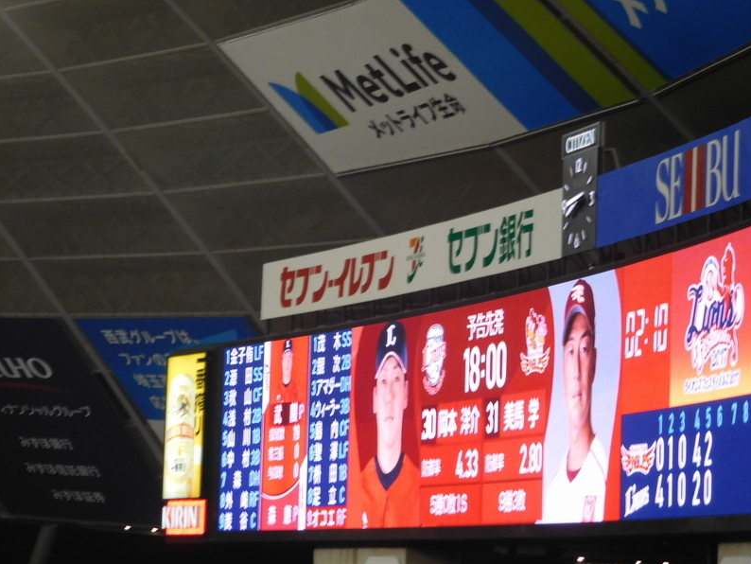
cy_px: 283
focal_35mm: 141
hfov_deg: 14.0
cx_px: 376
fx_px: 3060
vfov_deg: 10.5
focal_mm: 25
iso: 320
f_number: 5.1
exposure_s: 1/30
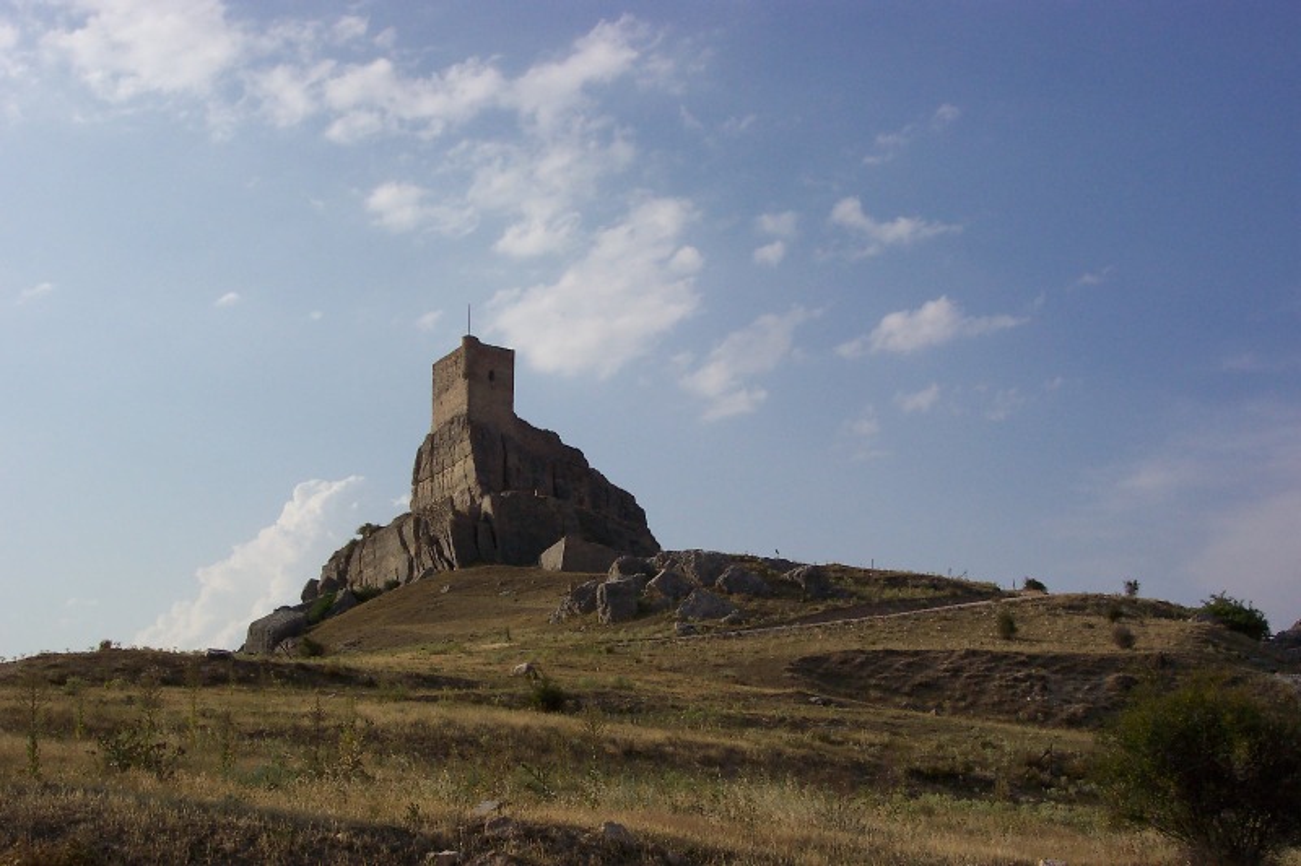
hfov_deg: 50.7
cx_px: 650
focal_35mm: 38
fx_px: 1373
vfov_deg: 35.0
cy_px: 433
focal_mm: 8
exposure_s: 1/1000
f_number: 4.8
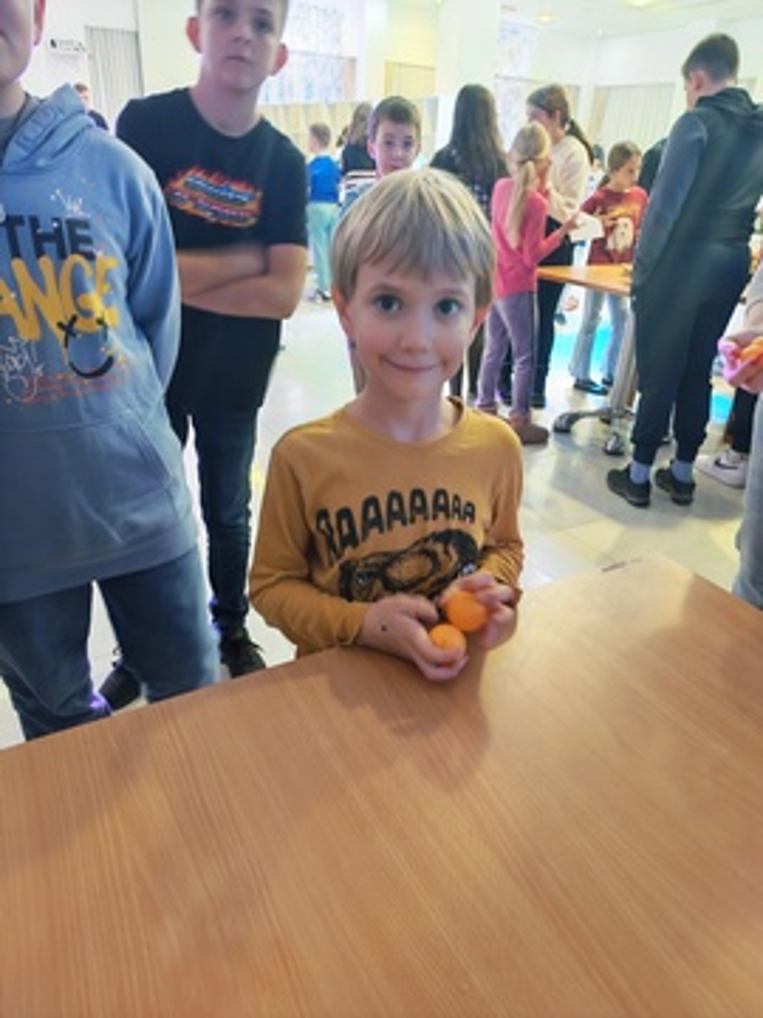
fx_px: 705
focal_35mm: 24
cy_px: 509
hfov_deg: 56.8
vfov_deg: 71.6
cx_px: 382
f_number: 1.9
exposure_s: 1/20
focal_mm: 6.12
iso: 1600
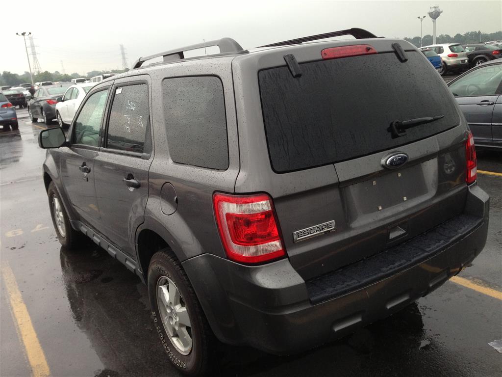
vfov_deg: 42.9
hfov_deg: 55.4
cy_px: 188
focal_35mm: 33
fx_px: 479
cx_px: 251
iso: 100
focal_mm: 4.13
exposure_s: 1/120
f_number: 2.4
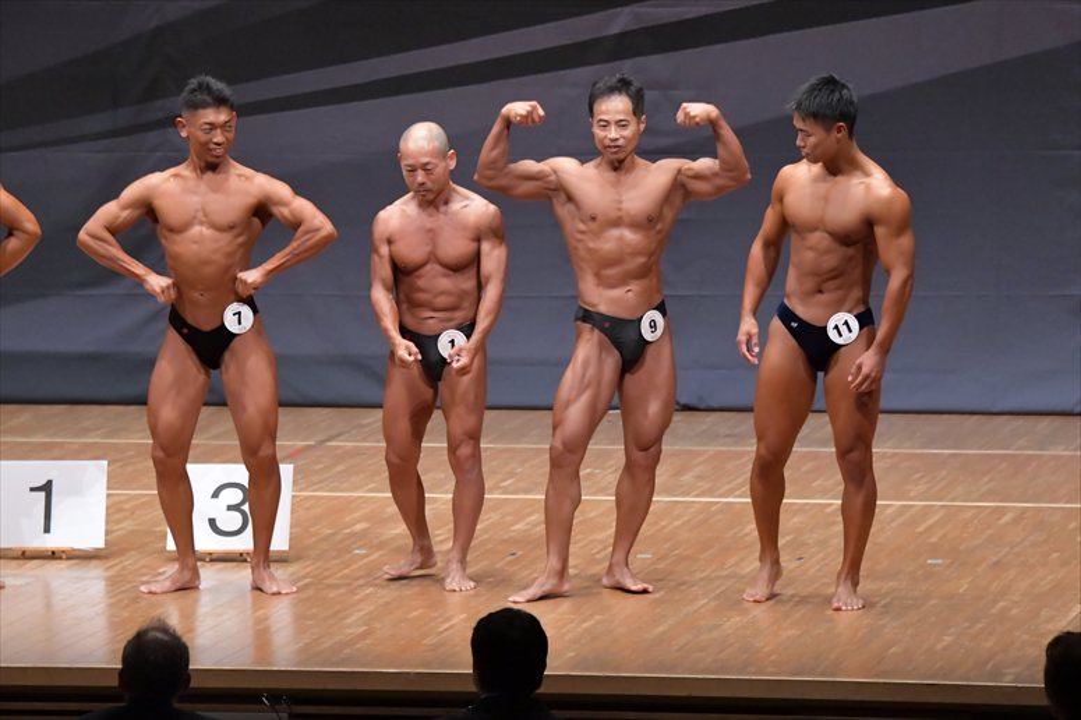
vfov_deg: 6.3
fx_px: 6513
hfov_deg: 9.5
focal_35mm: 217
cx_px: 540
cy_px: 360
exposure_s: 1/400
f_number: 5.6
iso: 8000
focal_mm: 145
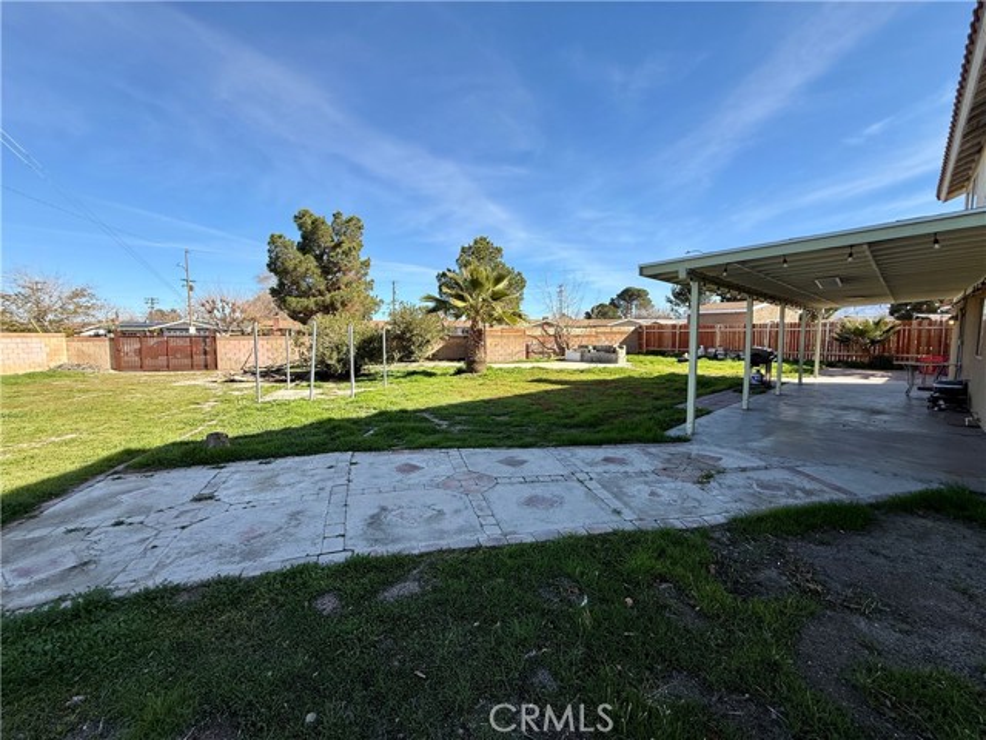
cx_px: 493
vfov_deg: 85.7
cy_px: 370
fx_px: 399
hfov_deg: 102.1
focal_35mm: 14
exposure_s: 1/1167
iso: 50
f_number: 2.2
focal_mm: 2.22
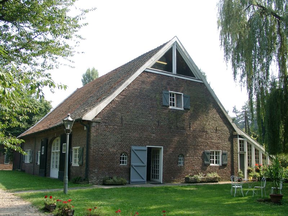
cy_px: 108
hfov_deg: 50.1
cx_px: 144
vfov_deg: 38.7
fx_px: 308
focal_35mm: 37
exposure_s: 1/212
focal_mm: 7.69
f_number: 4
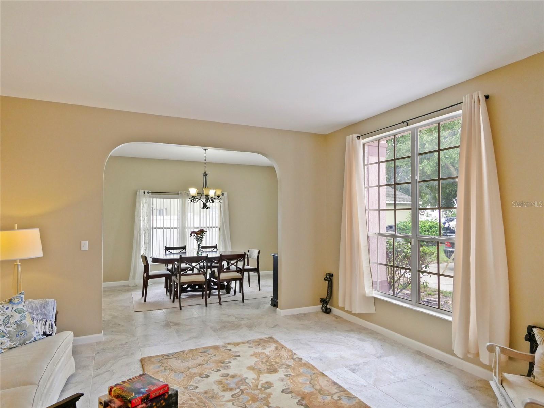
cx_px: 272
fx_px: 314
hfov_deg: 81.8
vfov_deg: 66.0
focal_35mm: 20
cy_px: 204
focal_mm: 10
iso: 2500
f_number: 4
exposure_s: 1/125
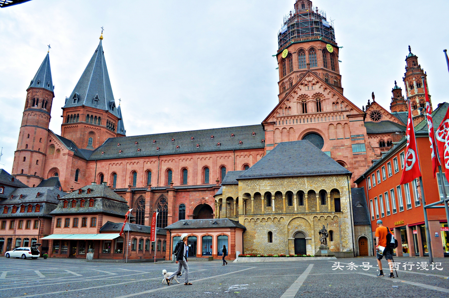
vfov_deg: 47.8
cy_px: 149
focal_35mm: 27
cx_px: 224
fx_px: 336
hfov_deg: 67.4
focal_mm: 18
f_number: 6.3
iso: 200
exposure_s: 1/160
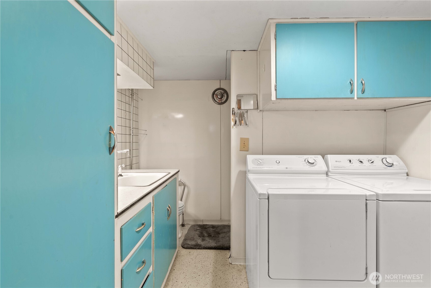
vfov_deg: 73.8
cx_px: 216
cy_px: 144
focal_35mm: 16
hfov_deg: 96.7
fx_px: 192
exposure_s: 1/1.67
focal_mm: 16
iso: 200
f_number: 8
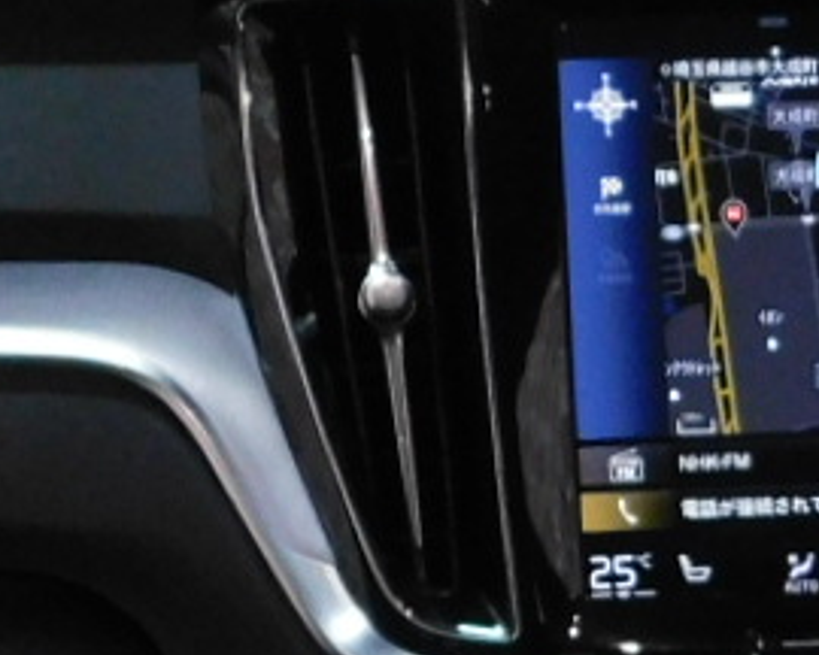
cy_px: 989
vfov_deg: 11.1
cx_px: 971
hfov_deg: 14.1
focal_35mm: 133
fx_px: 3224
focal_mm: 4
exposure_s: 1/15
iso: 400
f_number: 3
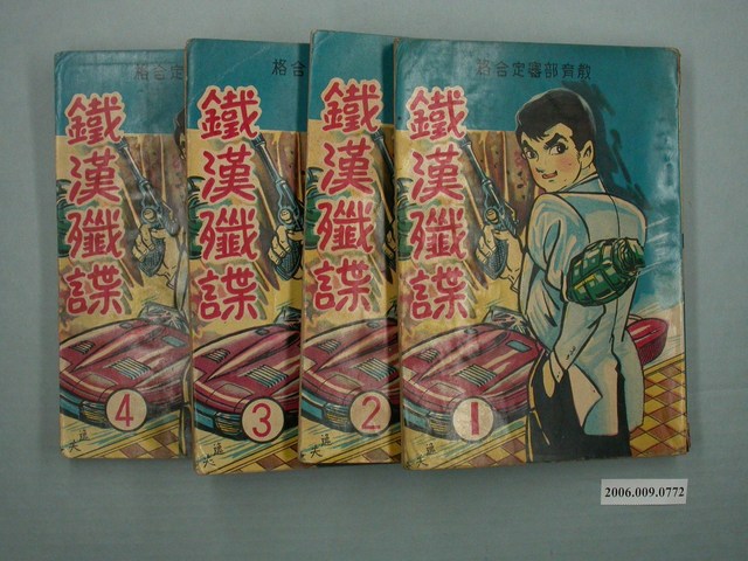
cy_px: 280
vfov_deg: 32.2
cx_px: 374
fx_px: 972
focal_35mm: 45
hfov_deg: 42.1
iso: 200
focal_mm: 9.3
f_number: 6.3
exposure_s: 1/30
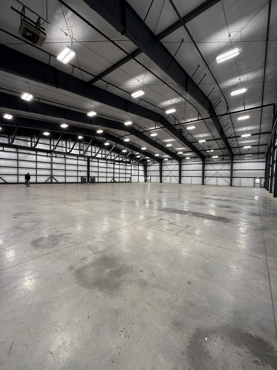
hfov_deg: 85.7
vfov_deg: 102.1
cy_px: 185
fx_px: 149
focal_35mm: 14
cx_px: 138
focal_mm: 2.22
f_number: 2.2
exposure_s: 1/120
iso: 320
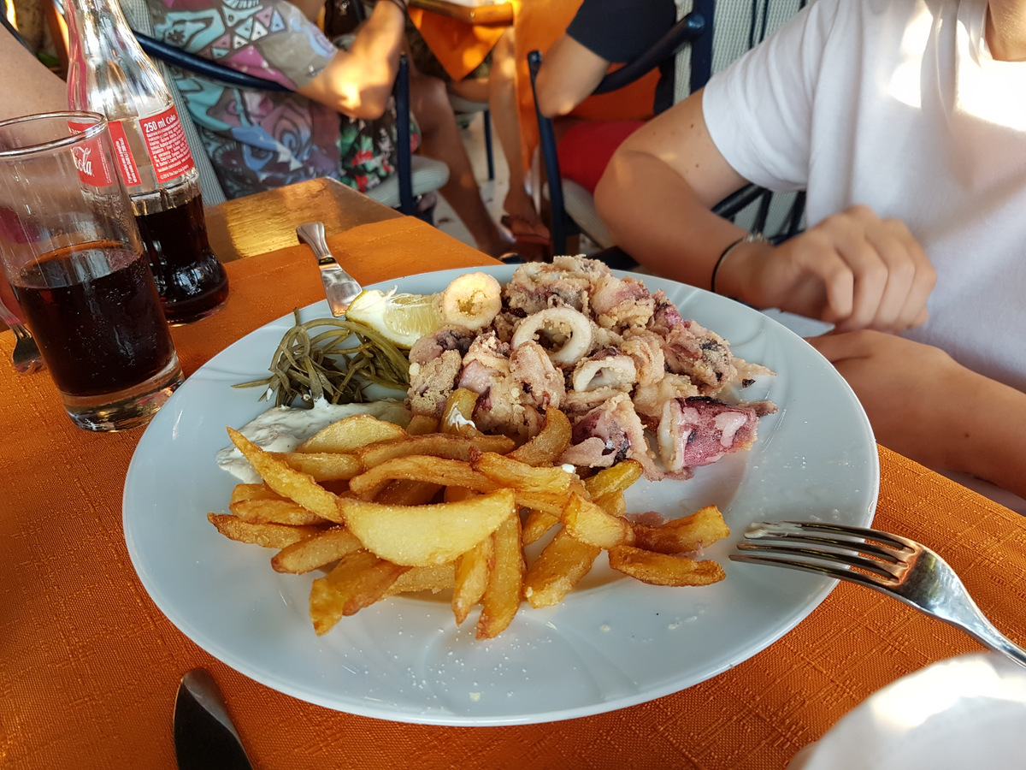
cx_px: 513
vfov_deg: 53.1
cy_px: 385
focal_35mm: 26
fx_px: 771
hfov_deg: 67.3
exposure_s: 1/100
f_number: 1.7
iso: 64
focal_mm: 4.2
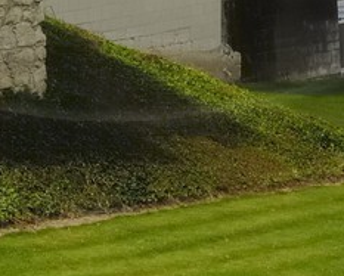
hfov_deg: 10.0
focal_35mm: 193
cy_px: -421
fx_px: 1967
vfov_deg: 7.4
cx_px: 115
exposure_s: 1/125
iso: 100
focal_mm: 20
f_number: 11
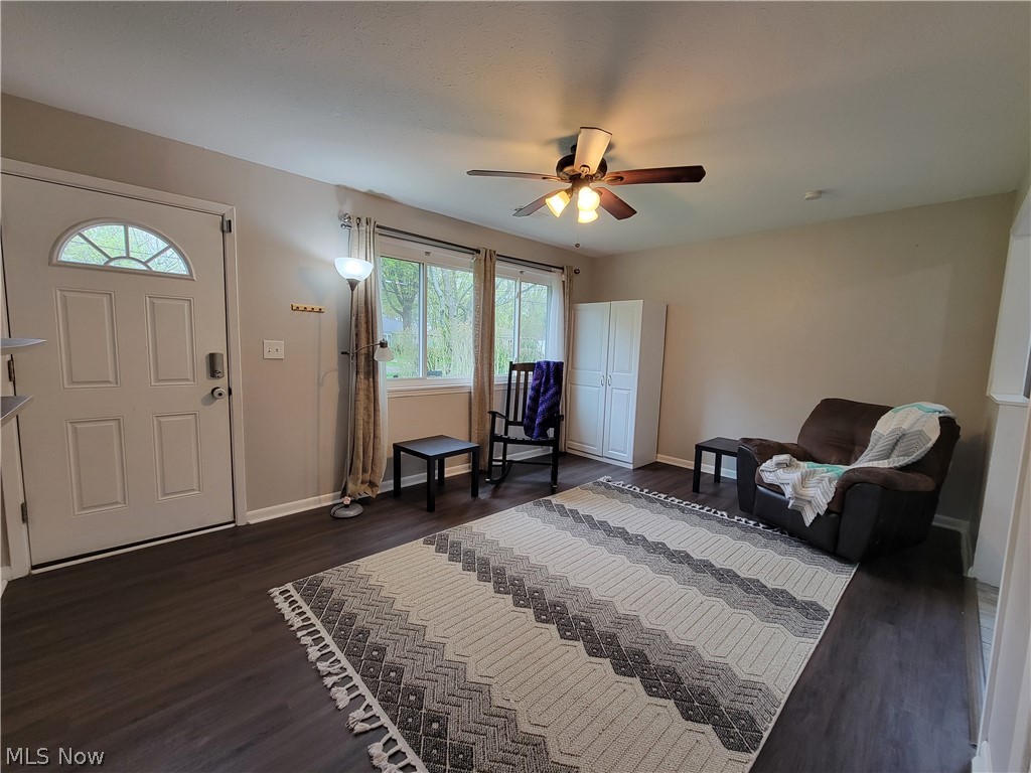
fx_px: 387
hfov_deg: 106.2
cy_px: 386
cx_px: 516
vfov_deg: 89.9
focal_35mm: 13
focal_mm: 2.2
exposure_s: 1/60
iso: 200
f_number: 2.2
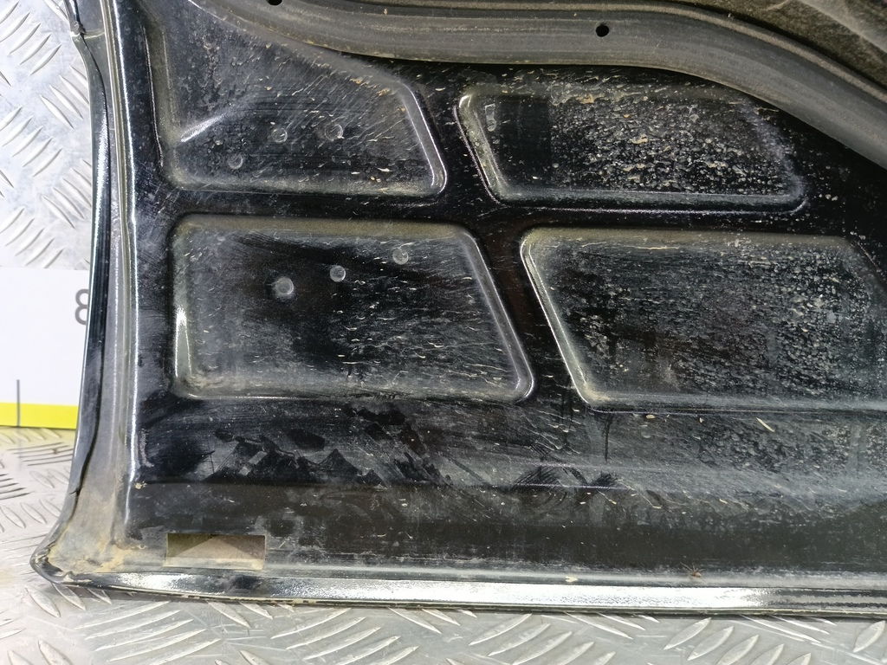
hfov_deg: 73.9
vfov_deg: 58.9
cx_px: 444
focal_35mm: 23
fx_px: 589
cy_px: 332
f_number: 1.6
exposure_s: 1/25
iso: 361
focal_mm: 4.11
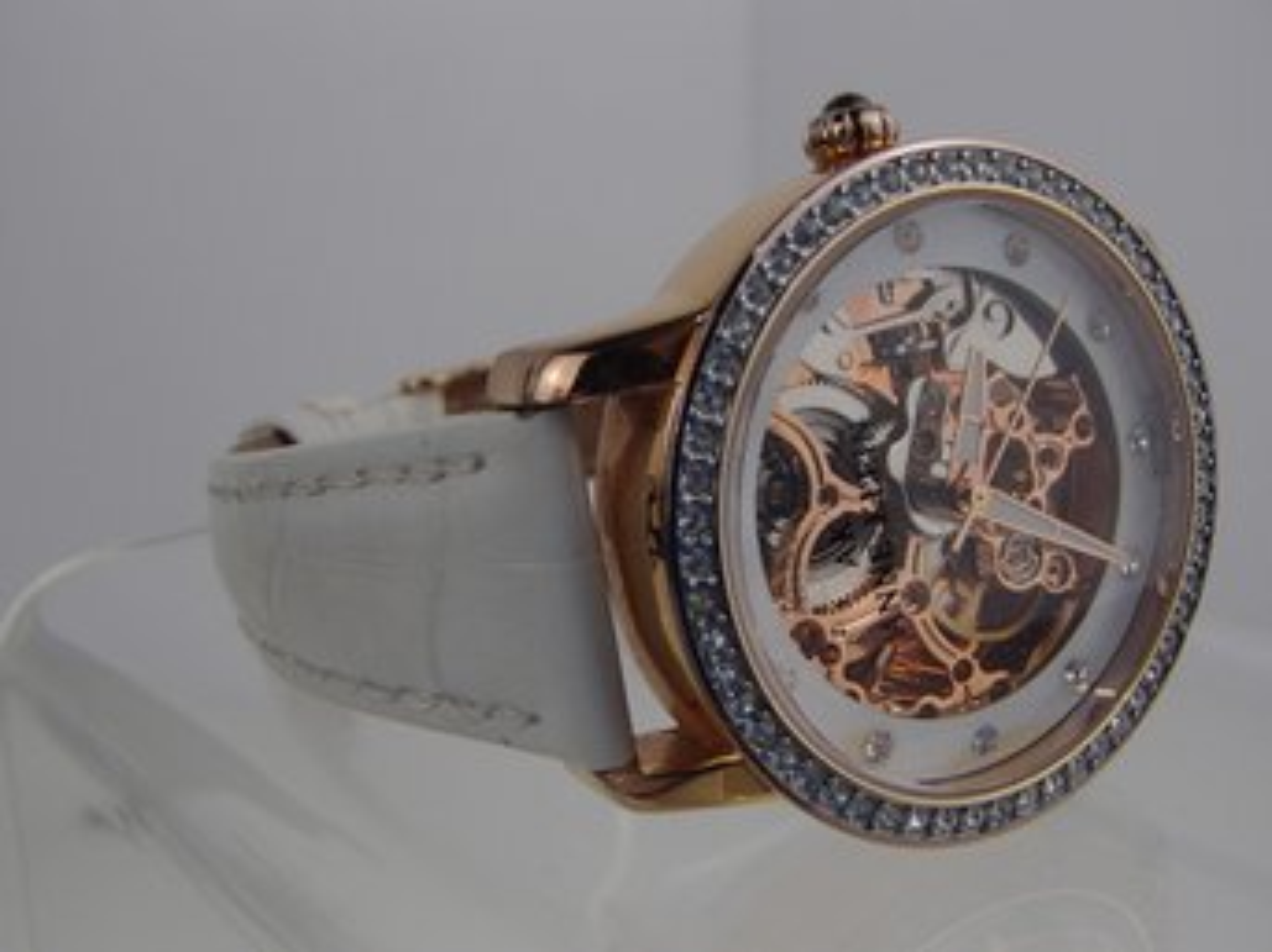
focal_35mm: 37
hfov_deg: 50.2
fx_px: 1359
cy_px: 476
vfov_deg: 38.6
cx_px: 636
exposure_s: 1/160
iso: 125
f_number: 4.7
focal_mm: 6.64
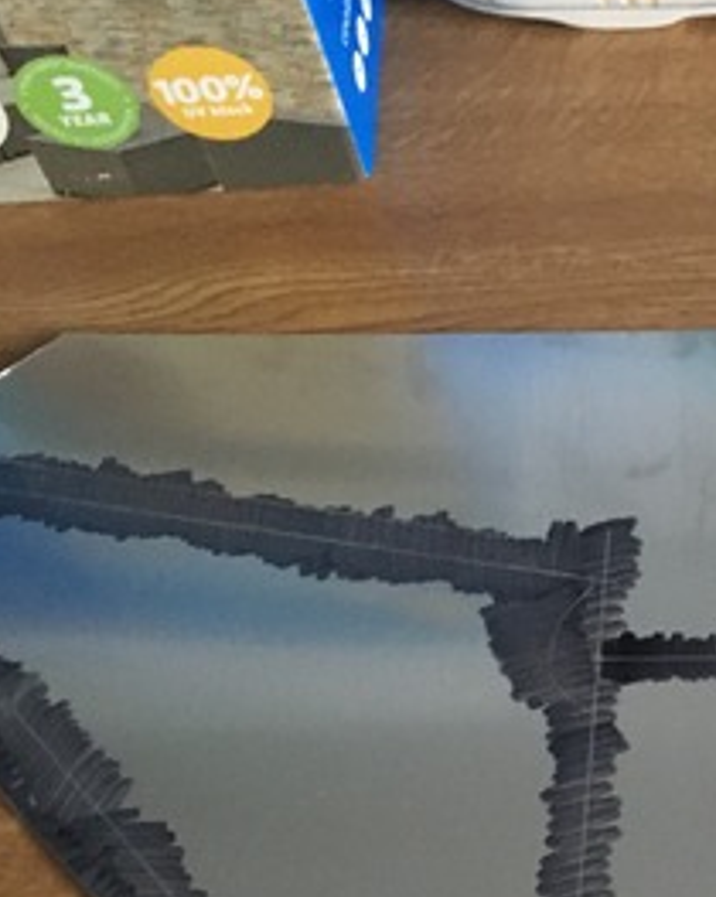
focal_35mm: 69
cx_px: 863
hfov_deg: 20.7
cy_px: 750
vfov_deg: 26.9
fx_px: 1830
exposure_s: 1/17
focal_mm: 4.15
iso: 500
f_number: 2.2
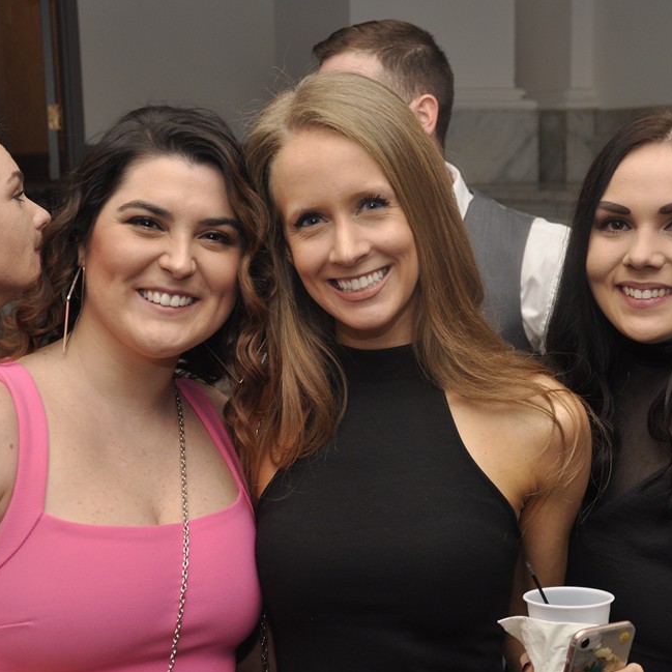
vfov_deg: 25.1
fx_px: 1508
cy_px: 343
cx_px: 380
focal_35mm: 69
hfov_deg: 25.1
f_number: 5
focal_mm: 35
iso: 400
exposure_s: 1/60
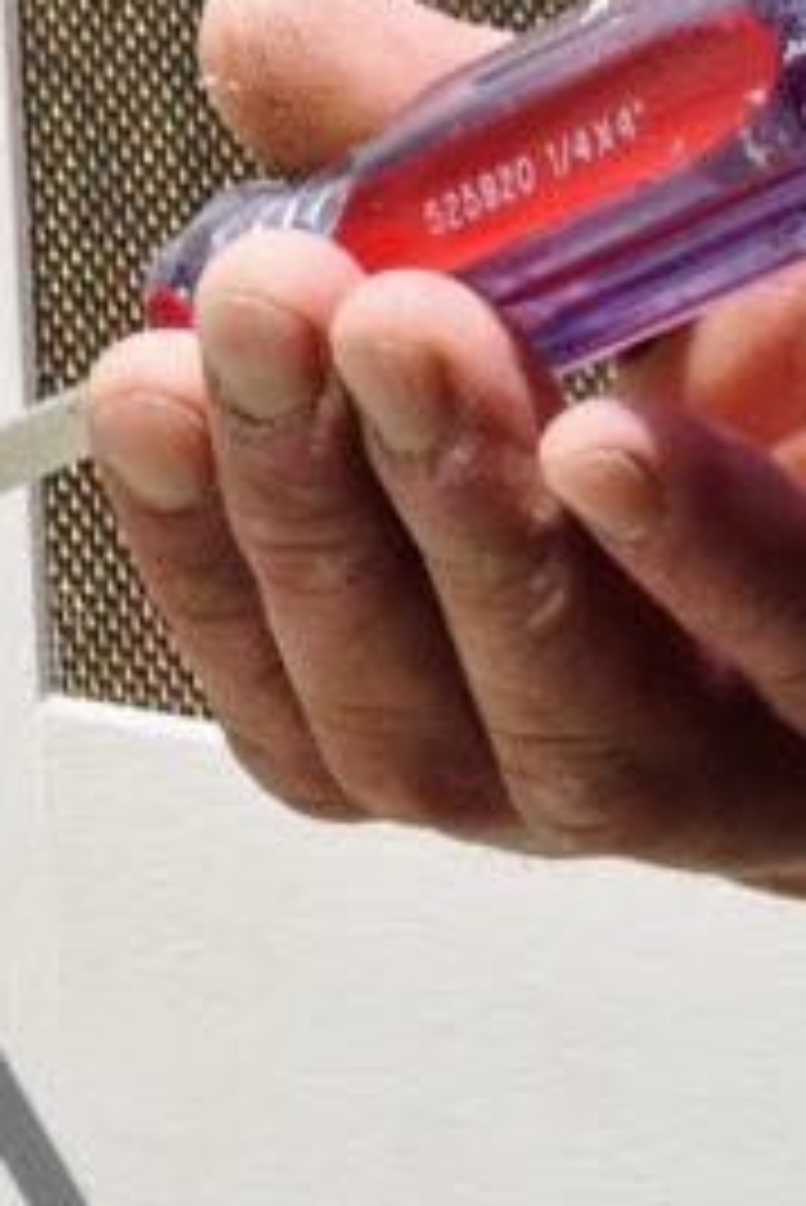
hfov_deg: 4.4
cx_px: 270
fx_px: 10397
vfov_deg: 6.6
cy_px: 198
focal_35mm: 310
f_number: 5.6
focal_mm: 30
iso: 100
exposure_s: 1/200
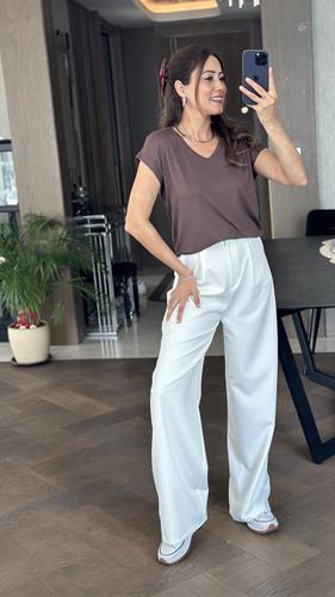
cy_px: 296
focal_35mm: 53
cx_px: 188
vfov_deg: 39.2
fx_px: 838
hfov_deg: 22.6
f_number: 1.78
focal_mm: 6.86
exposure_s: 1/121
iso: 125
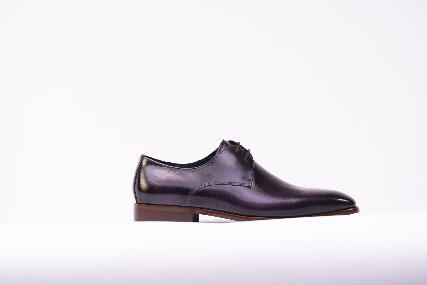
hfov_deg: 10.4
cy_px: 142
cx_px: 214
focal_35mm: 198
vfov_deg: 6.9
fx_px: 2348
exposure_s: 1/100
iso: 100
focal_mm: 198
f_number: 5
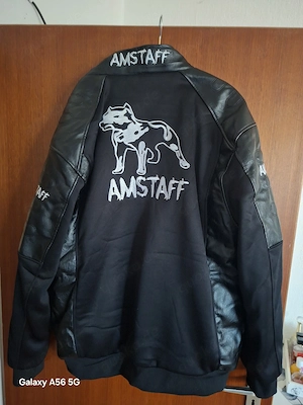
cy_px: 202
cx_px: 152
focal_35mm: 23
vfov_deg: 73.9
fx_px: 268
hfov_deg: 58.9
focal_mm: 5.54
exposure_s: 1/20
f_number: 1.8
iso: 1000
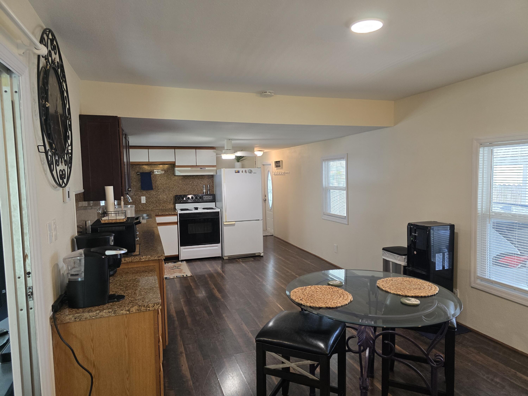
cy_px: 198
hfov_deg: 73.9
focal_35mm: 23
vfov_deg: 58.9
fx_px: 351
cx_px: 264
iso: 320
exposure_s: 1/120
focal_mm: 6.3
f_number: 1.7
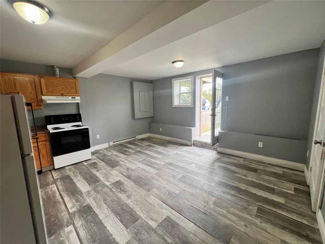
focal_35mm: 13
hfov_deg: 106.2
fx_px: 122
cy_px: 122
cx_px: 162
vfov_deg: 89.9
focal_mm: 1.57
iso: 50
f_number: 1.8
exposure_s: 1/120
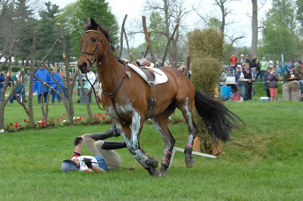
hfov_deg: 17.1
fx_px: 1009
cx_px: 152
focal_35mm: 120
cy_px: 100
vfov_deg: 11.4
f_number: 7.6
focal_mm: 80
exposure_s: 1/500
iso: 500
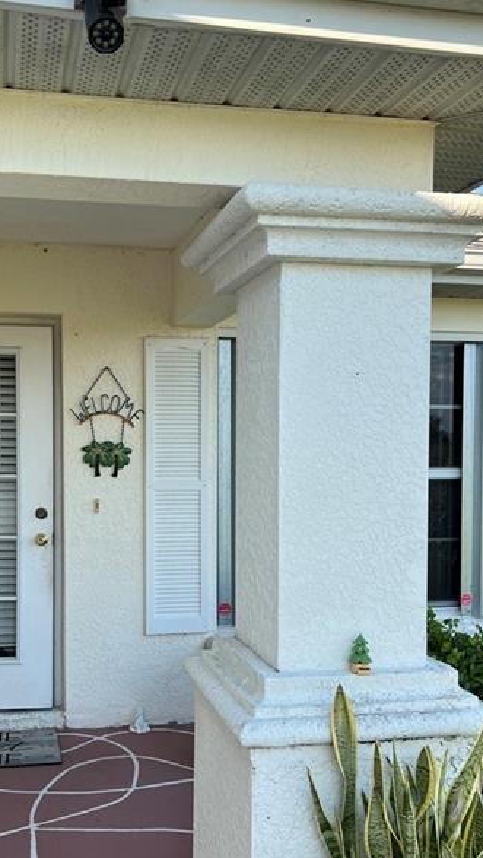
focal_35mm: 37
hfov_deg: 31.7
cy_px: 490
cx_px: 155
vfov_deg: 53.8
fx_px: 842
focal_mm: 5.7
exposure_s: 1/1124
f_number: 1.5
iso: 50
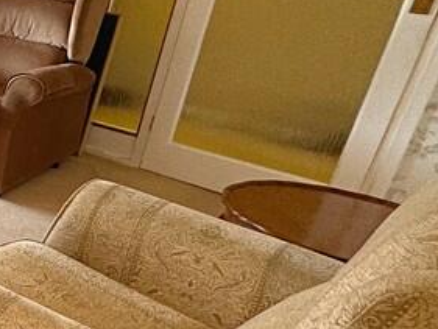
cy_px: 131
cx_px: -334
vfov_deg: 28.5
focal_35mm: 51
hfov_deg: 22.8
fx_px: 646
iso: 125
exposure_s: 1/100
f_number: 2.2
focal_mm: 2.22
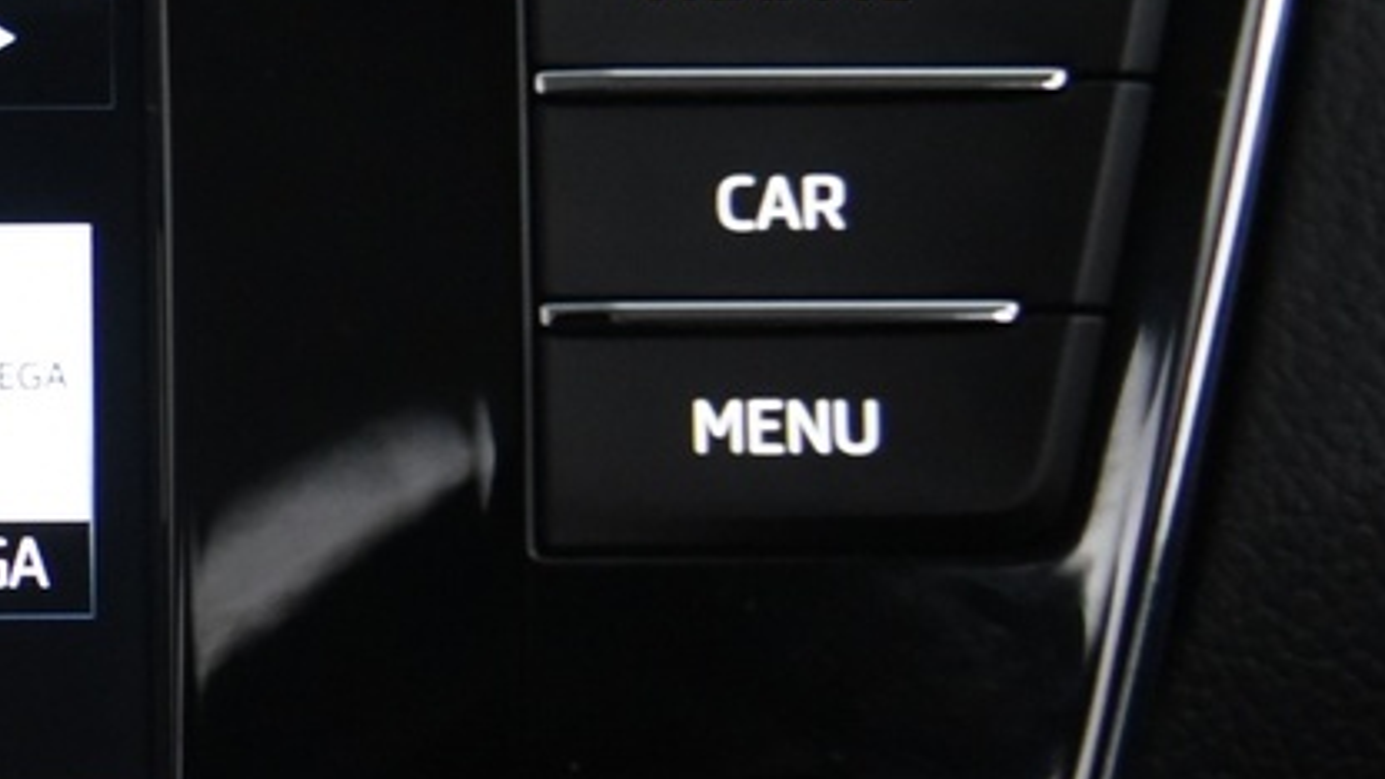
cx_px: -809
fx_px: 5986
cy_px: 423
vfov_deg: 7.4
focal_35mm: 163
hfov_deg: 12.4
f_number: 4
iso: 4000
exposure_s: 1/50
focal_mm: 40
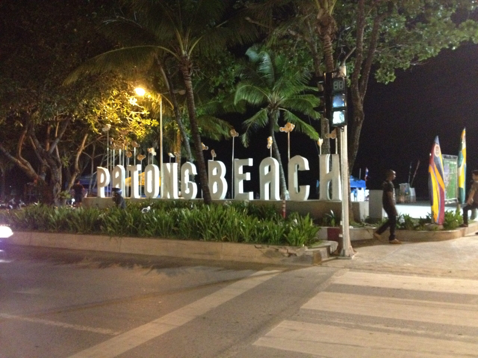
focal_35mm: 35
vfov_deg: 40.7
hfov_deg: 52.6
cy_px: 179
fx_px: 483
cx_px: 239
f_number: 2.4
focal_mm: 4.28
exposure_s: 1/15
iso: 800
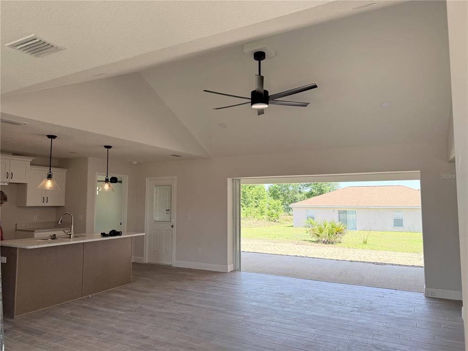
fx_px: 324
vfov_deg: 56.8
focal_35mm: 24
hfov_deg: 71.6
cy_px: 176
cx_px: 234
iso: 100
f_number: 1.78
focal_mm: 6.76
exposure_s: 1/677
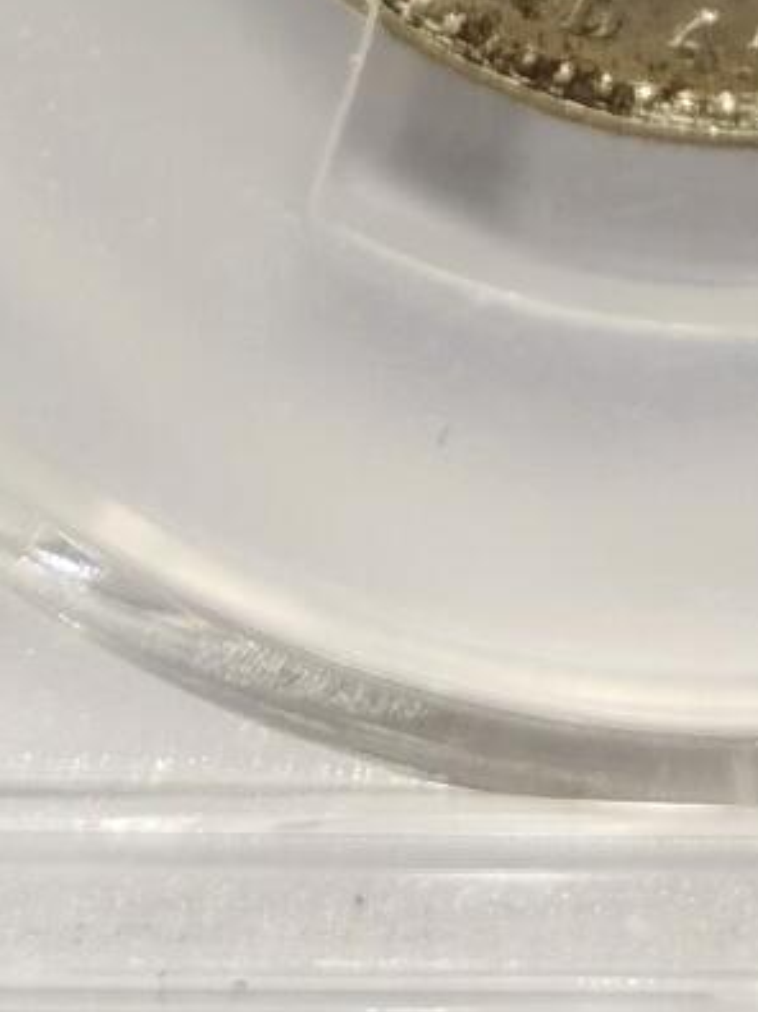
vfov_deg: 7.6
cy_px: -1166
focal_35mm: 246
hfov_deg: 6.0
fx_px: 7186
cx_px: 763
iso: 100
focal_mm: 5.56
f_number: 16
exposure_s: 1/100
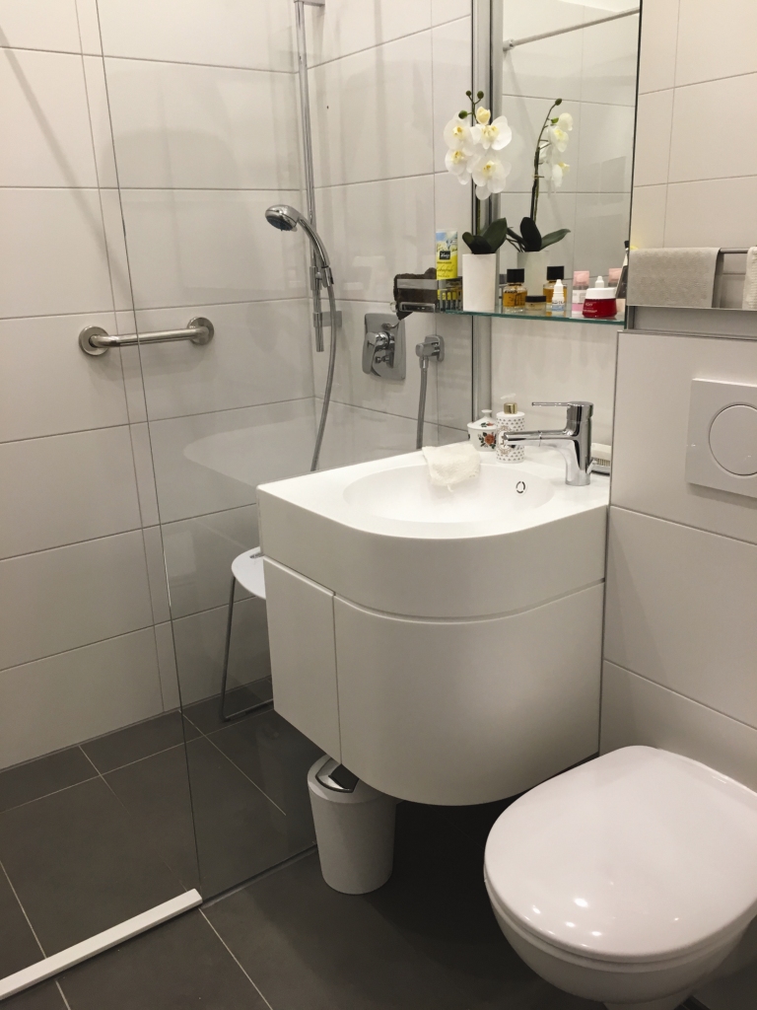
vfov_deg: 61.7
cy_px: 505
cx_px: 378
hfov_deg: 48.2
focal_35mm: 29
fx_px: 846
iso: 80
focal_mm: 4.15
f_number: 2.2
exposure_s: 1/33
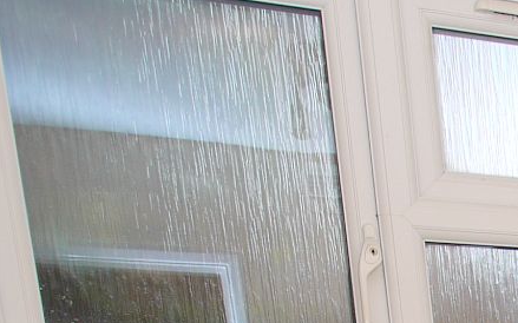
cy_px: 753
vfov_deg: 12.1
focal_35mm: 89
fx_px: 1256
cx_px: 960
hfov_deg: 18.0
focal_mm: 9
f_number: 4
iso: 100
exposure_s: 1/60
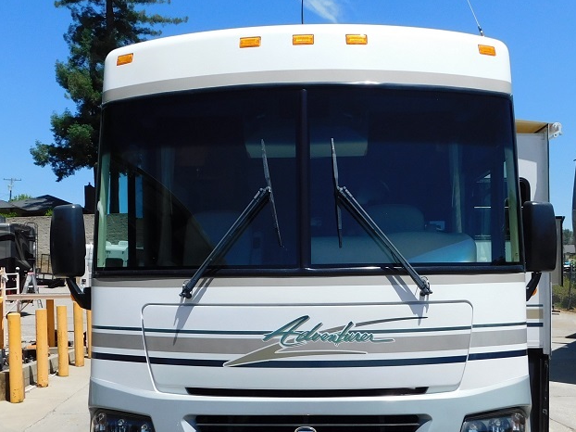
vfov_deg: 38.3
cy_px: 277
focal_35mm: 37
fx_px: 615
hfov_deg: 50.1
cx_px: 296
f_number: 6
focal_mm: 4
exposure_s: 1/500
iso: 125
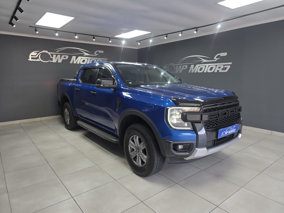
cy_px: 106
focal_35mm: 23
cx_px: 142
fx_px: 189
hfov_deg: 73.9
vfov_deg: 58.9
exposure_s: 1/100
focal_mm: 6.3
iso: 50
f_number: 1.7
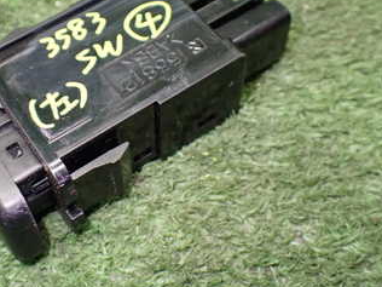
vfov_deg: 25.6
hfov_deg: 33.3
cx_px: 110
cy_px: 109
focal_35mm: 57
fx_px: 629
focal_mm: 5.4
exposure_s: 1/125
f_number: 2.3
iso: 800
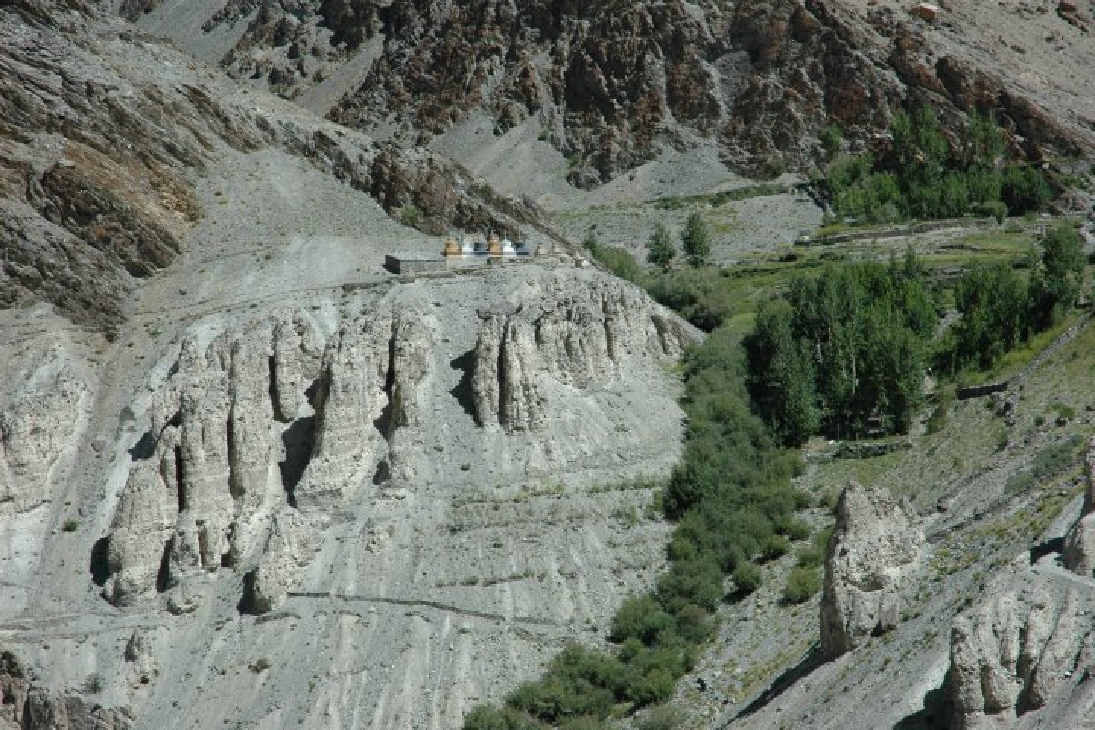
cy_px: 365
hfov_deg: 19.5
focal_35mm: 105
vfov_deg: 13.0
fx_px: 3194
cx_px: 548
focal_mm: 70
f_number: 10
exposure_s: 1/400
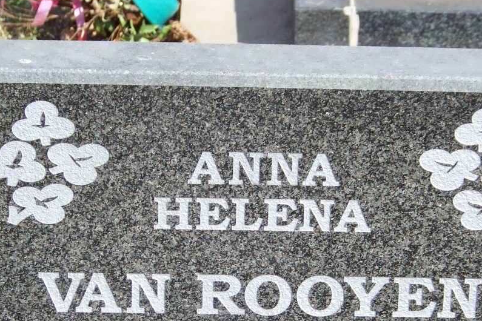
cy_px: 254
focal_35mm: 182
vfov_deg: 7.5
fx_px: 2437
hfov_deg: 11.3
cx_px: 273
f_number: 3.2
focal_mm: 19.3
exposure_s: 1/500
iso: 64
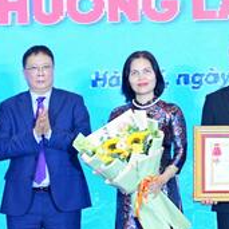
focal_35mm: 159
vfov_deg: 11.0
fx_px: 1190
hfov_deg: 10.9
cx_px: 217
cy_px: 78
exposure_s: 1/320
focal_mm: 40
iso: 1000
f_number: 2.8
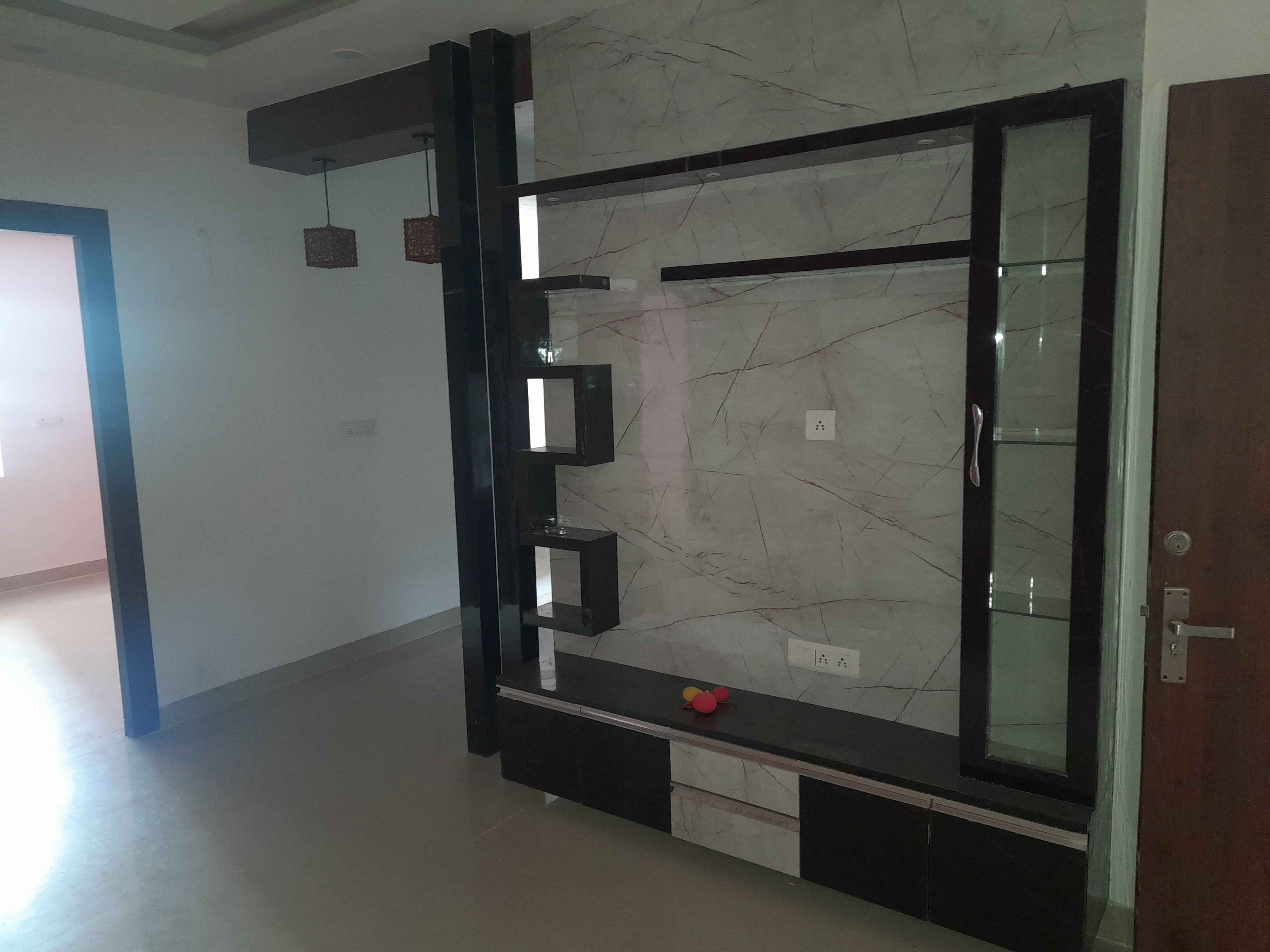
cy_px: 476
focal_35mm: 25
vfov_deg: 54.9
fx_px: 917
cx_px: 635
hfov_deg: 69.4
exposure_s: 1/33
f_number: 2
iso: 400
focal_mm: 4.6
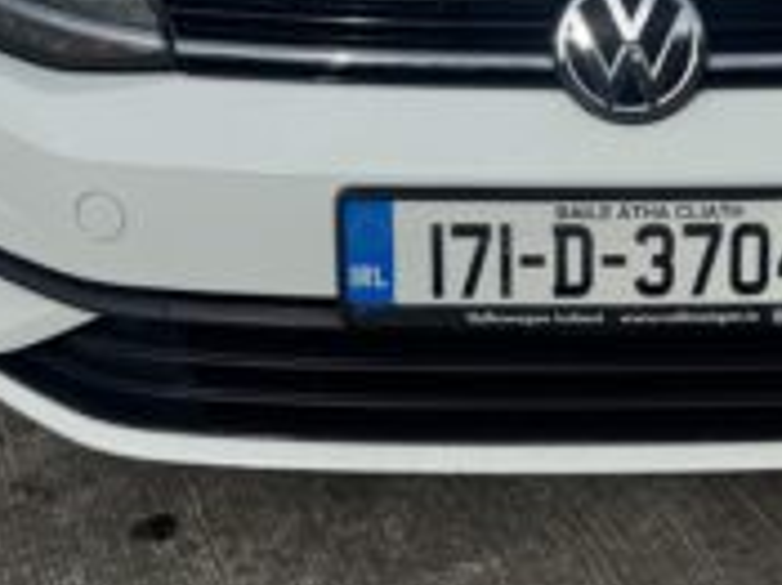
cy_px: -31
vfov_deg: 25.0
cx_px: 652
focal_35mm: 55
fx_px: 1242
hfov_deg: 33.7
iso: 80
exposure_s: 1/7937
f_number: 1.78
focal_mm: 6.76
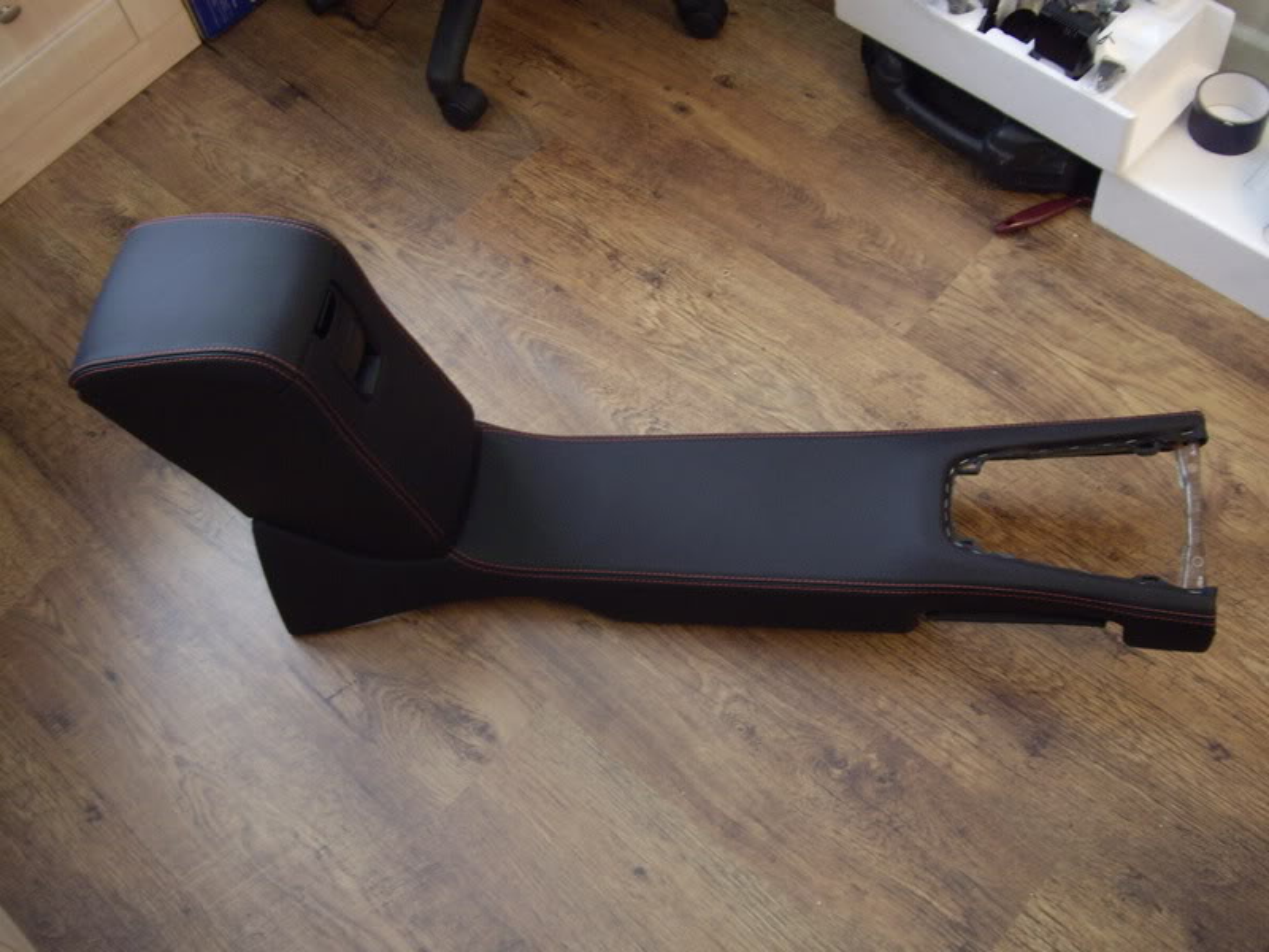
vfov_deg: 37.7
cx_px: 634
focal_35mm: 38
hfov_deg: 49.0
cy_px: 476
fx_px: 1393
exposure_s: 1/5
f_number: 2.8
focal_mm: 7.9
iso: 200
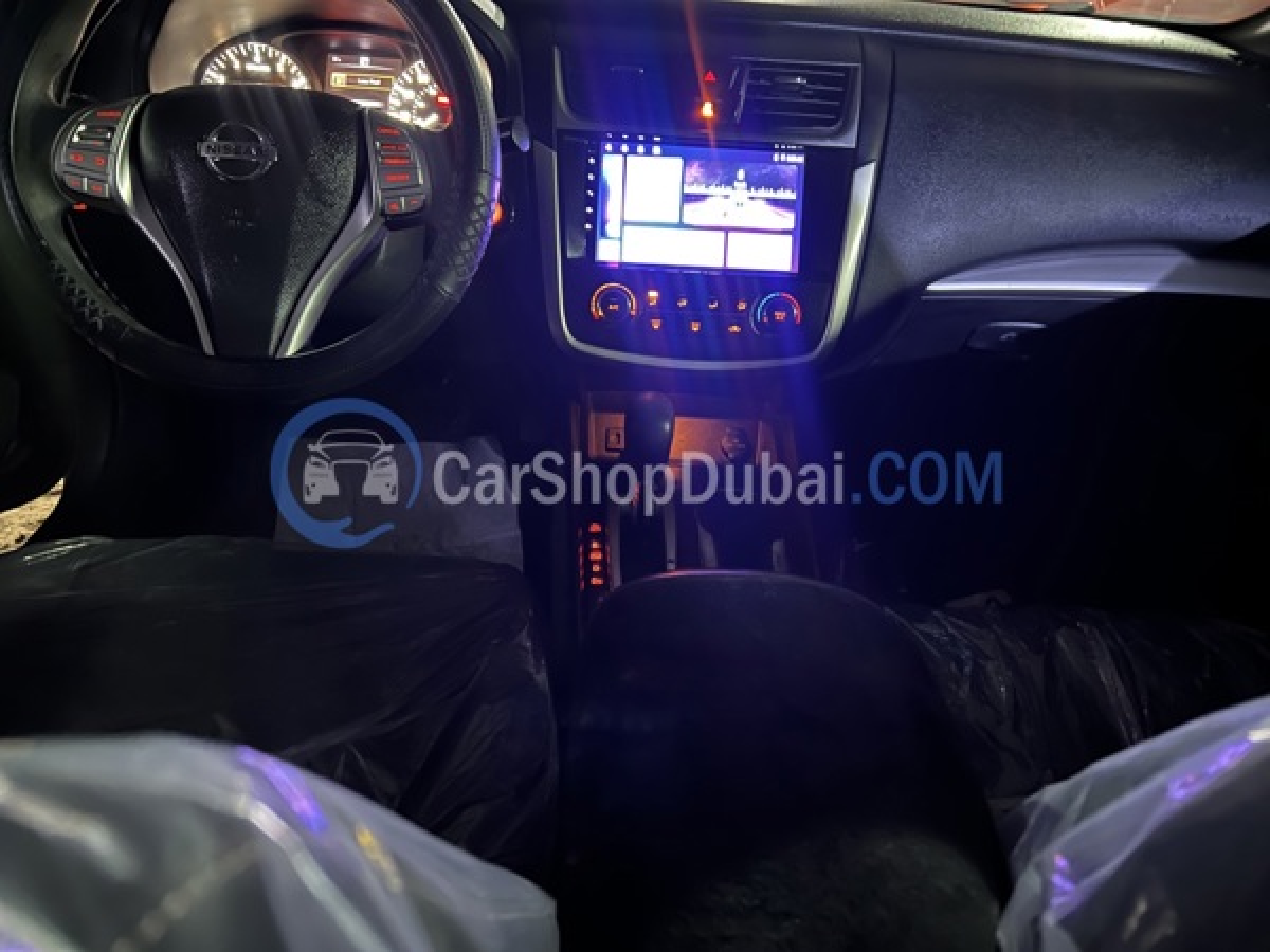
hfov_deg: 67.3
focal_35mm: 26
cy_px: 476
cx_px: 635
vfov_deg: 53.1
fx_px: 954
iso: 1000
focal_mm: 5.7
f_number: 1.5
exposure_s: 1/5
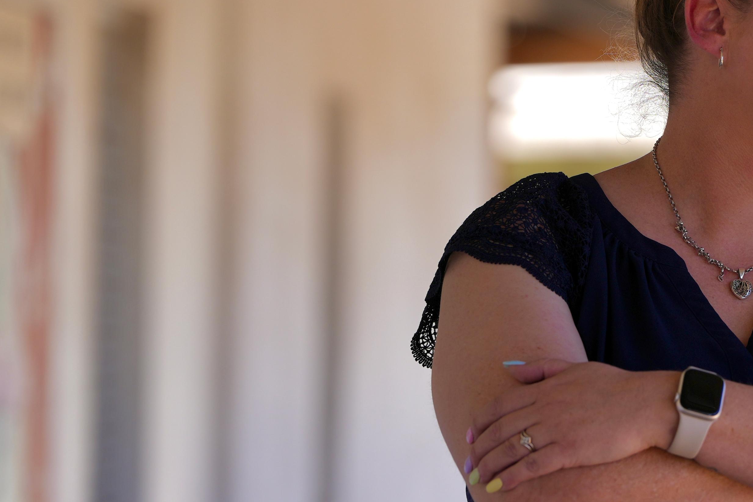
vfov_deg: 4.1
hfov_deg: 6.1
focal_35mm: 335
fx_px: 7007
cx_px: 730
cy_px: 170
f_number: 4.5
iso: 100
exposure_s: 1/400
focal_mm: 165
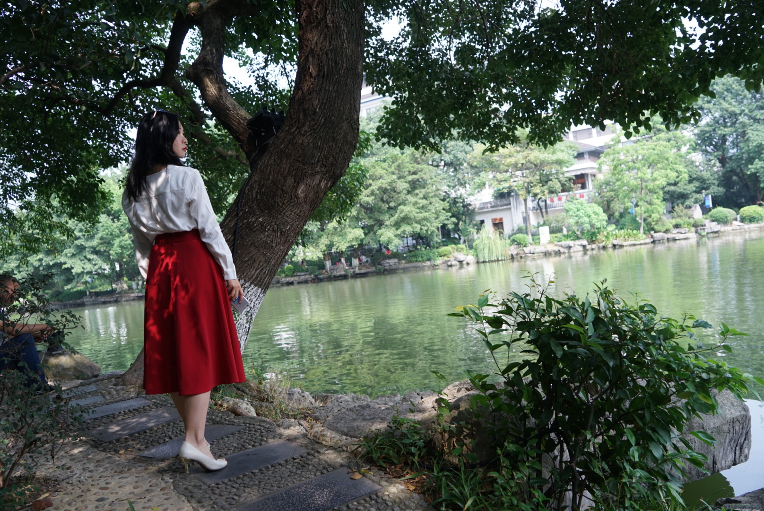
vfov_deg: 45.0
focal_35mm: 29
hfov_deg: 63.6
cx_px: 382
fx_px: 616
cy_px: 256
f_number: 4
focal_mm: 29
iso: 320
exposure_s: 1/500
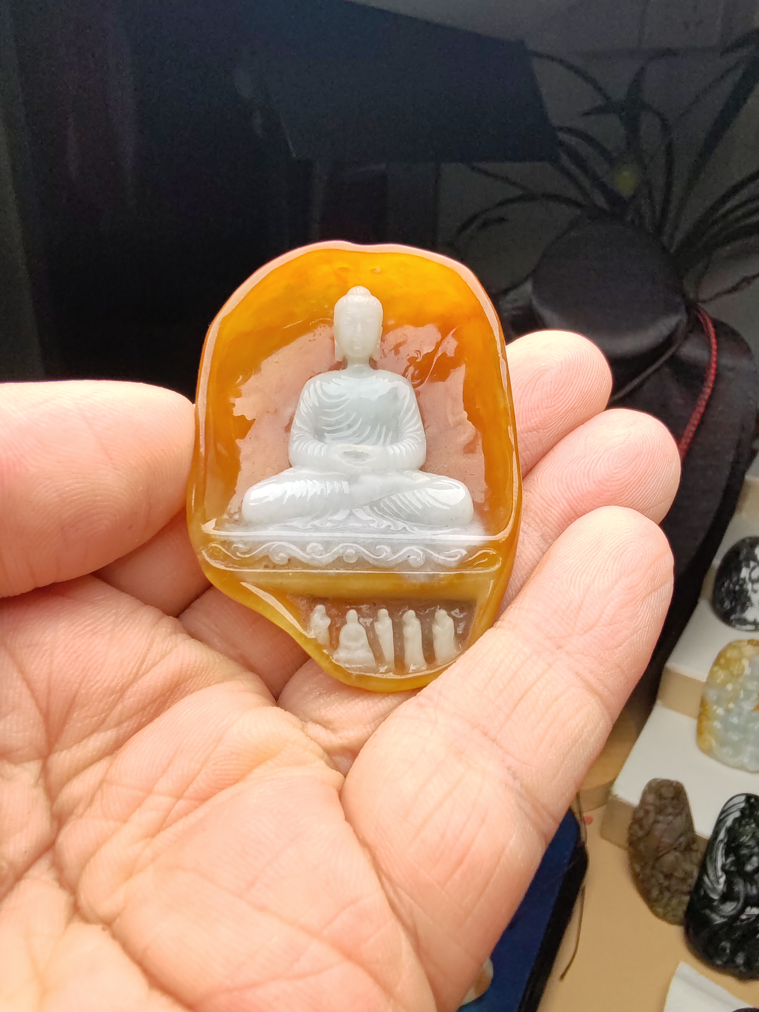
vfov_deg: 67.3
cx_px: 380
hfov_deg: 53.1
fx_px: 760
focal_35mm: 26
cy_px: 506
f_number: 2.2
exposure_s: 1/230
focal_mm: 1.96
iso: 50
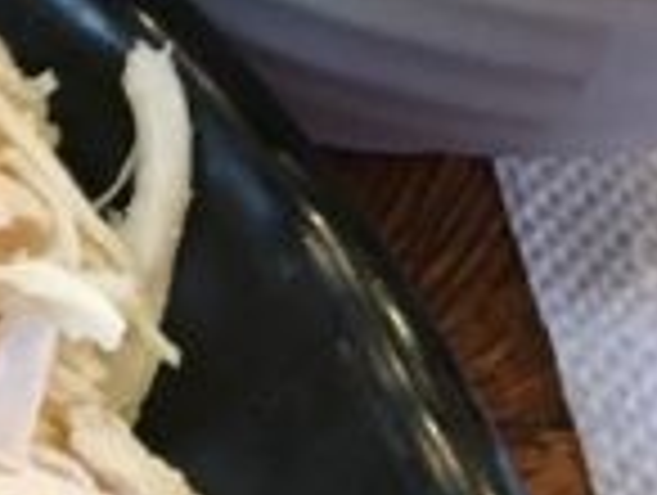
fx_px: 3859
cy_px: 572
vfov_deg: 7.3
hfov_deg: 8.6
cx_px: -1053
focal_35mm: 203
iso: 200
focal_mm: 4.15
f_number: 2.2
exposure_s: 1/30
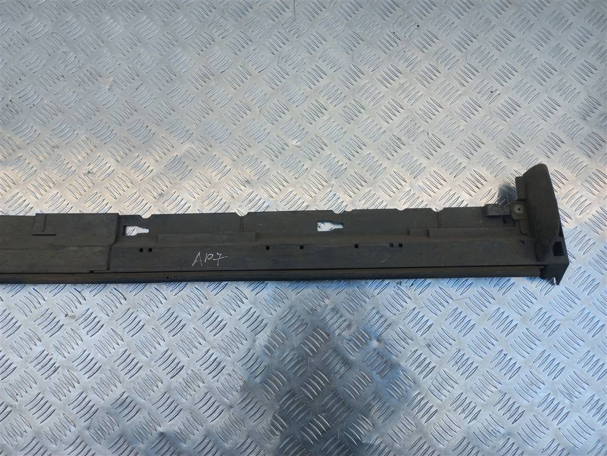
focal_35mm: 25
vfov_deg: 54.9
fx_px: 438
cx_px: 304
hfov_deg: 69.4
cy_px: 228
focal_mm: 4.6
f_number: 1.8
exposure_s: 1/114
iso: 25
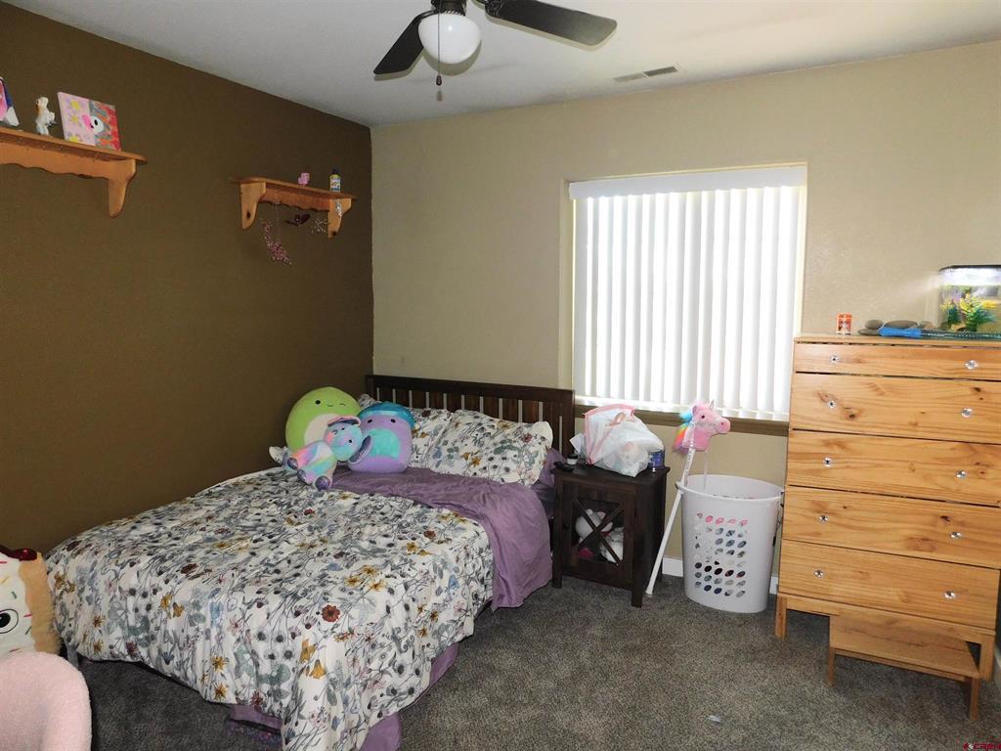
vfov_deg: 58.9
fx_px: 665
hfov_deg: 73.9
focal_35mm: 23
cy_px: 376
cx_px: 500
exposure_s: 1/30
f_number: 3
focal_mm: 4
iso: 200
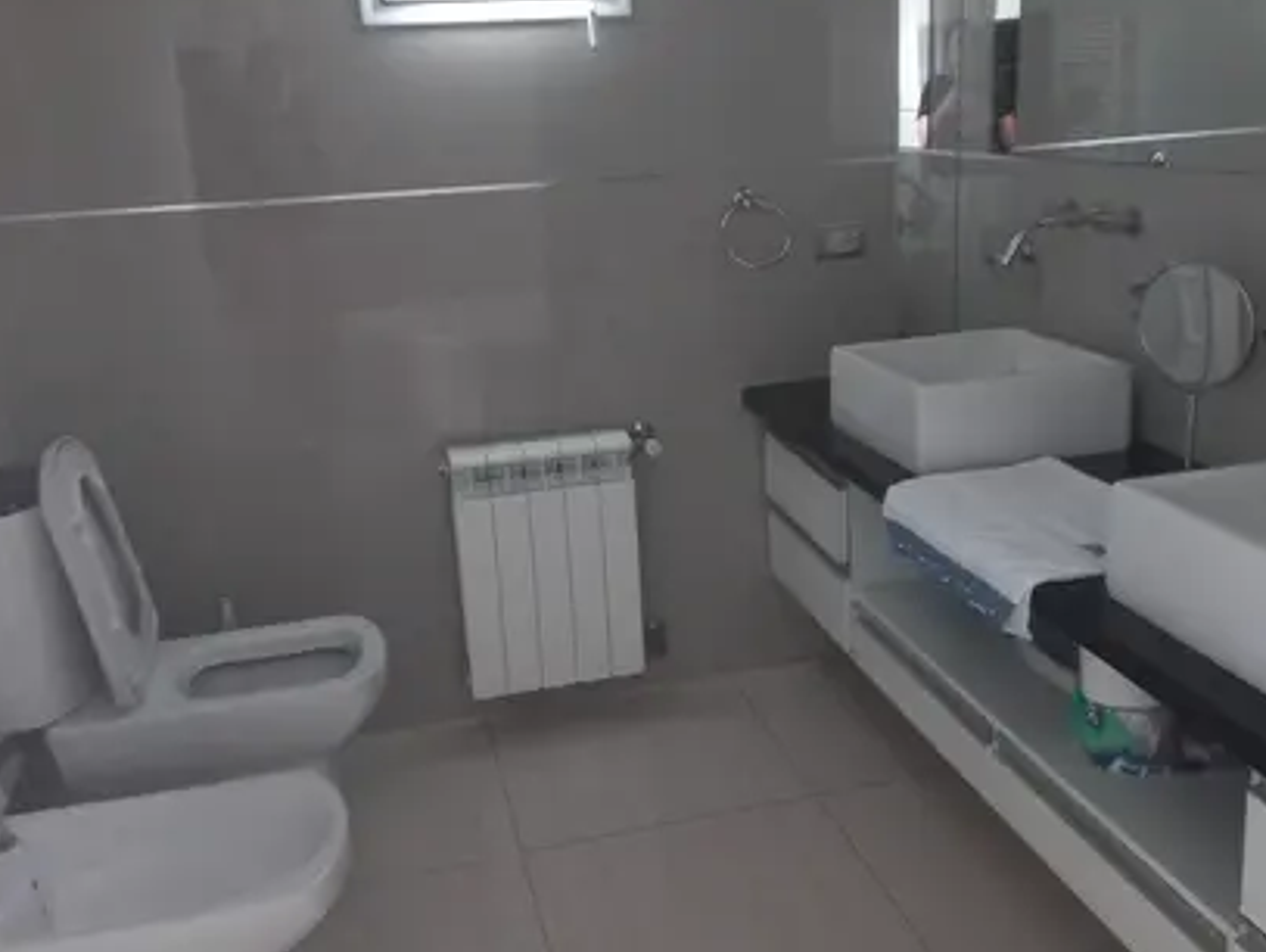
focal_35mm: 27
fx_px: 988
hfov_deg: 65.2
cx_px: 663
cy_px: 470
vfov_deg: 51.4
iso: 1000
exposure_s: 1/25
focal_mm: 4.6
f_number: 1.8
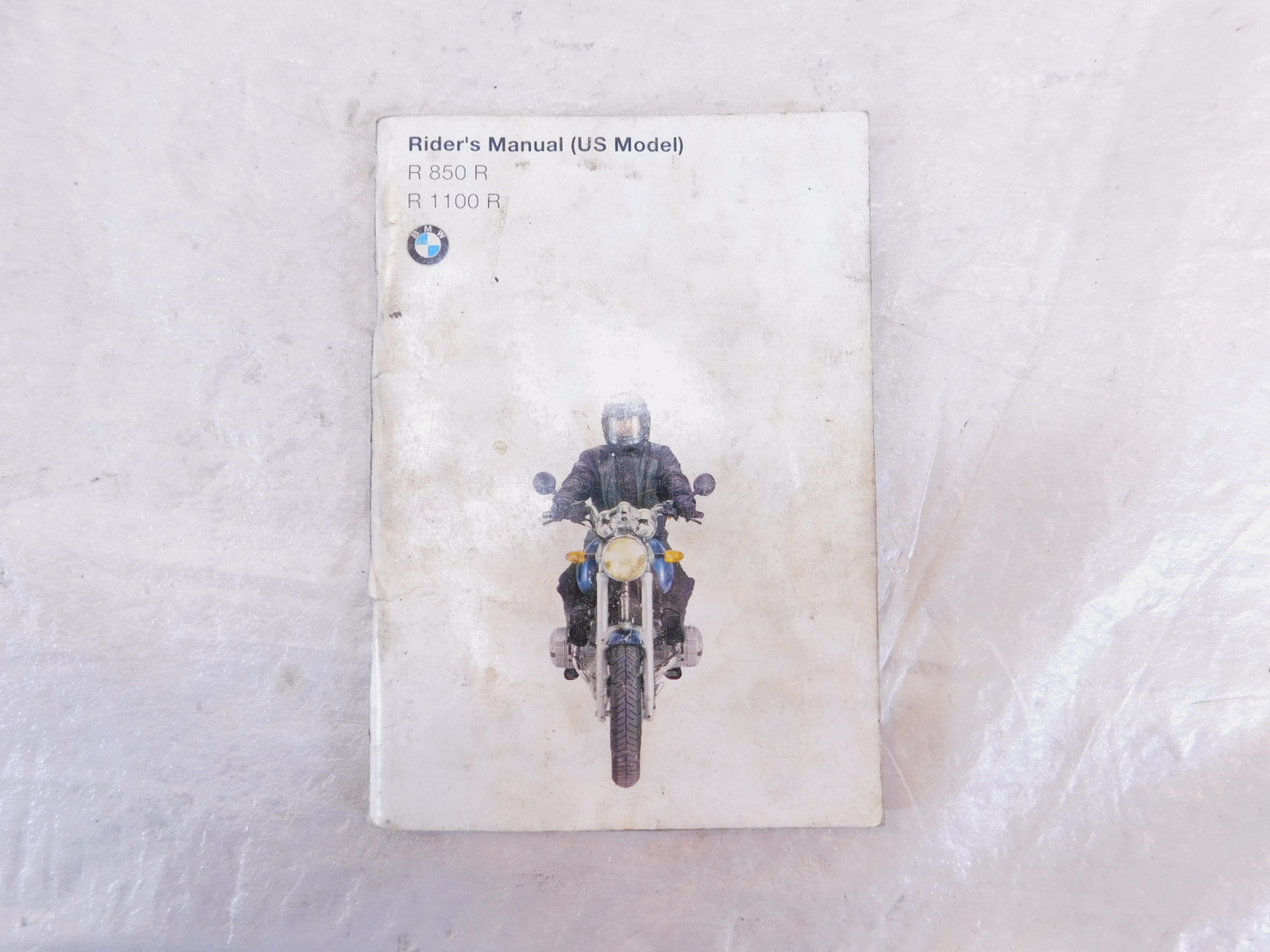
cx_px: 635
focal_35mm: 23
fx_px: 844
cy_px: 476
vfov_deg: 58.9
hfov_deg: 73.9
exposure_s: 1/30
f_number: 3
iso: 200
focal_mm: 4
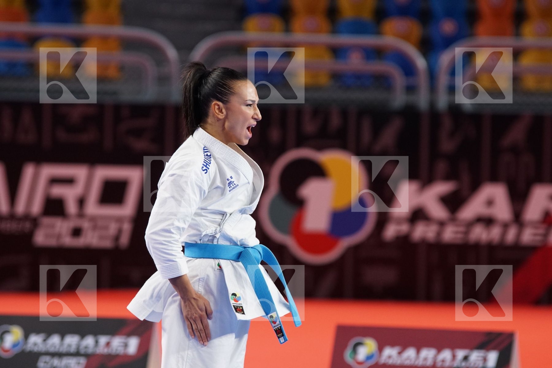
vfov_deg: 5.1
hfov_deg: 7.6
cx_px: 276
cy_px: 184
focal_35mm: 270
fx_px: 4140
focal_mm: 180
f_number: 3.2
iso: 1000
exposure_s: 1/400
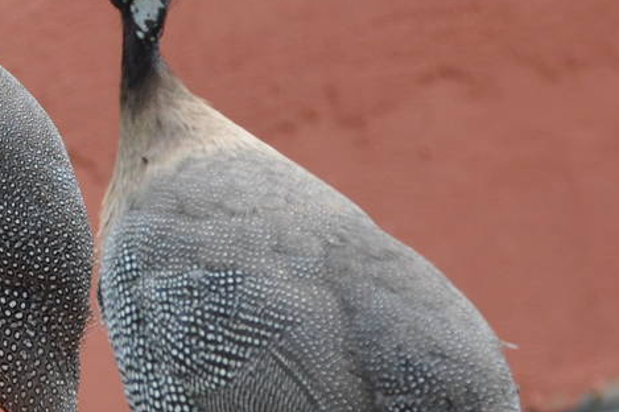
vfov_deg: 2.1
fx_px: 10991
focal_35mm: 640
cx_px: -230
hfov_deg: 3.2
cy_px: 50
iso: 400
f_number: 5.6
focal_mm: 125
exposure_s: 1/500
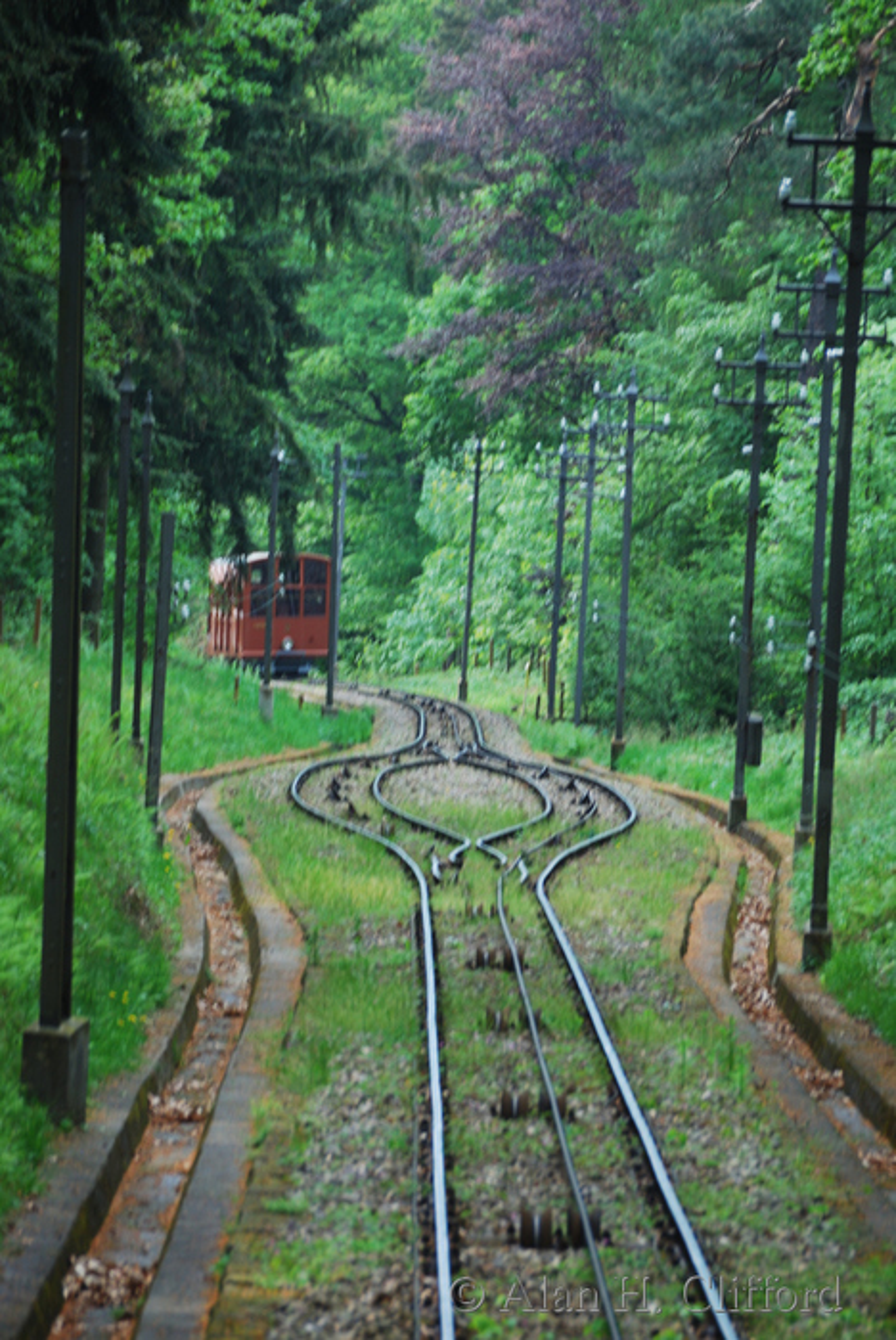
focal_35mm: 300
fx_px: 11177
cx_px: 448
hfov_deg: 4.6
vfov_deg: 6.9
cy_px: 670
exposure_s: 1/40
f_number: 5.6
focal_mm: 200
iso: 100
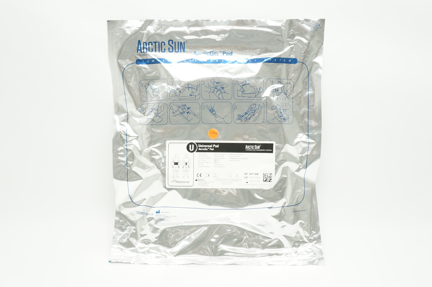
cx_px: 216
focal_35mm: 34
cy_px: 144
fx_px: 414
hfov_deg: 55.2
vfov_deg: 38.3
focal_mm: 23
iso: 400
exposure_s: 1/30
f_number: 7.1
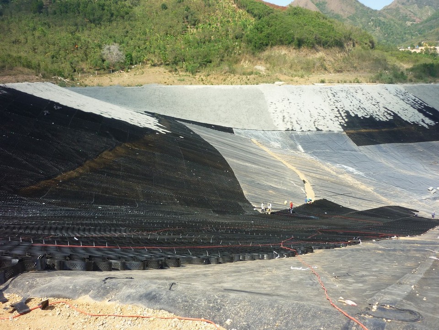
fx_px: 444
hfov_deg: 52.6
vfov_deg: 40.7
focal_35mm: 35
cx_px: 220
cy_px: 165
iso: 80
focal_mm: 5.5
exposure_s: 1/640
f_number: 2.8
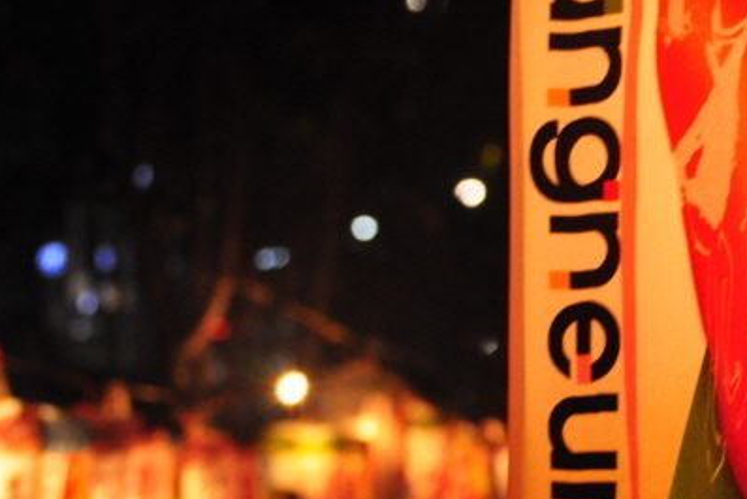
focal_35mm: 136
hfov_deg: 14.8
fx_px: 2823
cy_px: 563
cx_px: 747
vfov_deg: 10.0
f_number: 7.1
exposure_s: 1/60
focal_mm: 40
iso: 1600
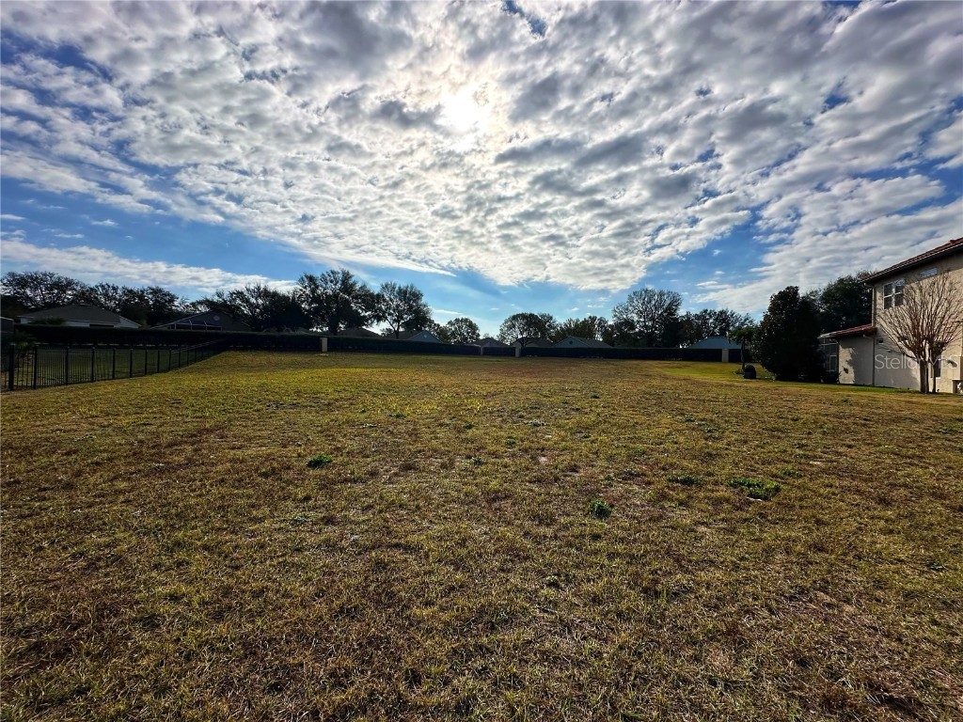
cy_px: 361
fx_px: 389
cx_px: 482
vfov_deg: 85.7
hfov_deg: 102.1
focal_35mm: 14
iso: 50
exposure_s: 1/7813
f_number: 2.2
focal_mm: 2.22
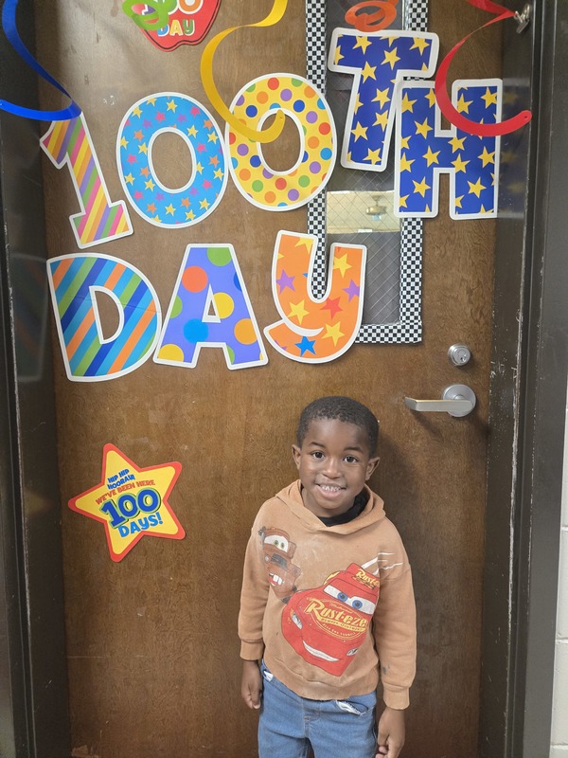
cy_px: 379
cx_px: 284
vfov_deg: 73.9
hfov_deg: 58.9
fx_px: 503
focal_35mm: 23
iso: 1000
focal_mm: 5.4
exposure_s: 1/120
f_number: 1.8
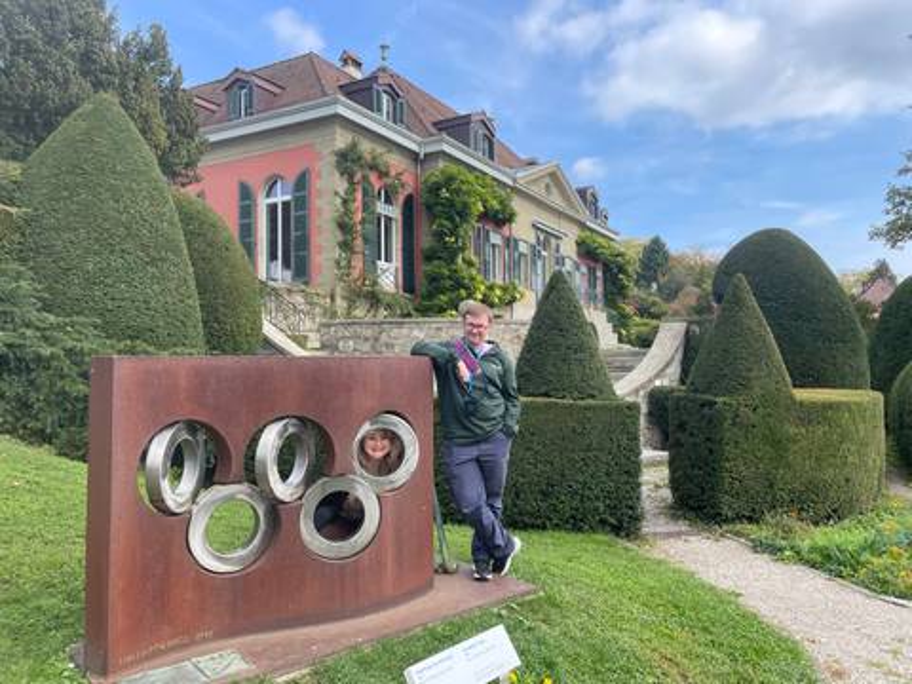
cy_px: 342
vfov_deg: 53.1
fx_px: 685
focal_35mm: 26
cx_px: 456
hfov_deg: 67.3
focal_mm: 4.2
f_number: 1.6
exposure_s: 1/1304
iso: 32
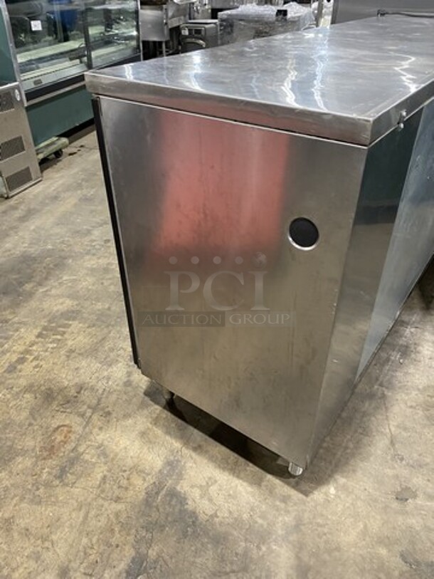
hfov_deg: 53.1
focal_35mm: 26
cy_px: 290
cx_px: 217
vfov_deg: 67.3
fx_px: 435
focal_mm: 4.25
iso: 320
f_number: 1.8
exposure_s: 1/60
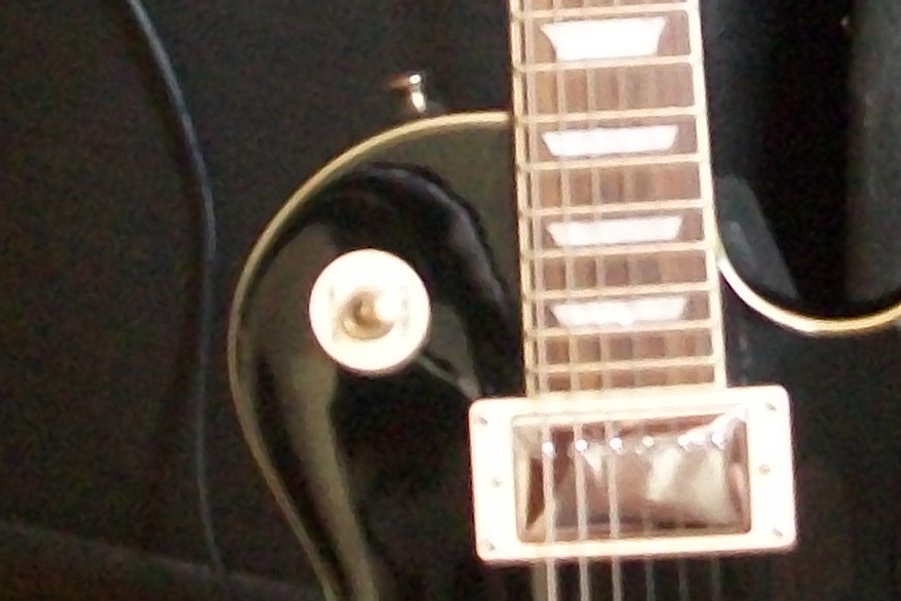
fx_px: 3705
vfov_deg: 9.2
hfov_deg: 13.8
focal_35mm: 148
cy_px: -6
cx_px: 767
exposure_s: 1/8
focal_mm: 6
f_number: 2.7
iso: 200
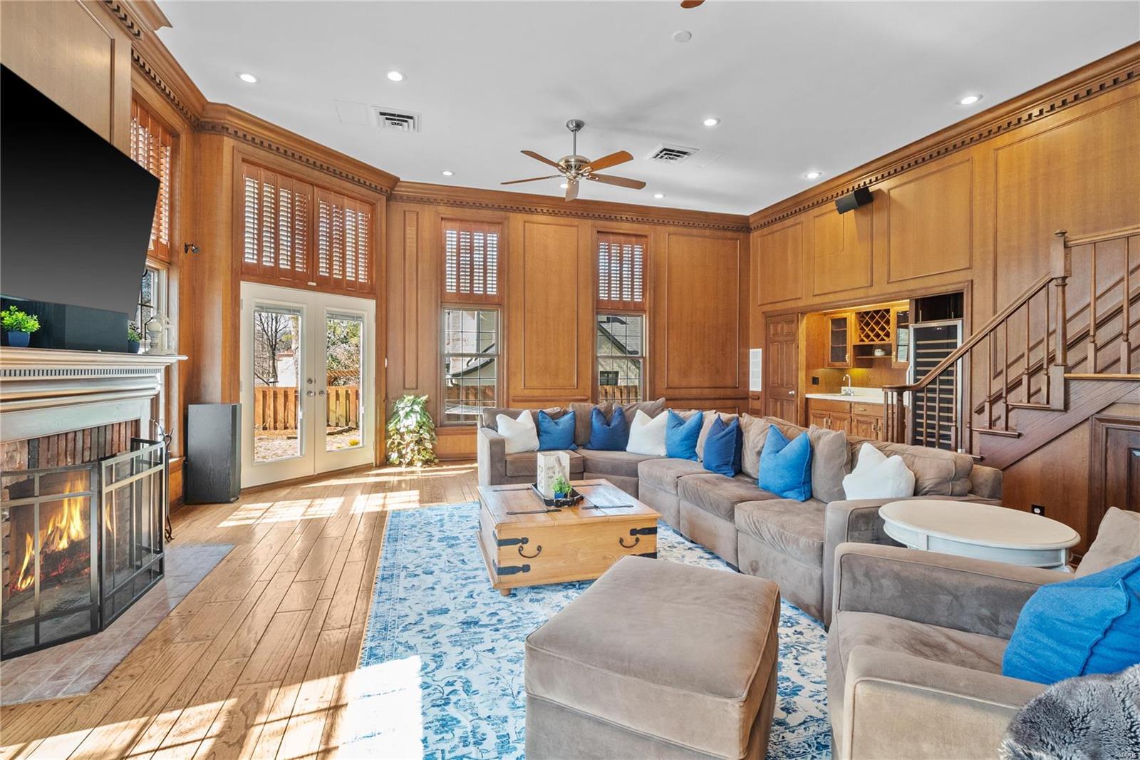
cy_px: 380
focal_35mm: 16
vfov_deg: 73.7
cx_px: 570
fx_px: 507
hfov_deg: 96.7
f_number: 8
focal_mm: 8
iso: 400
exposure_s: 1/5
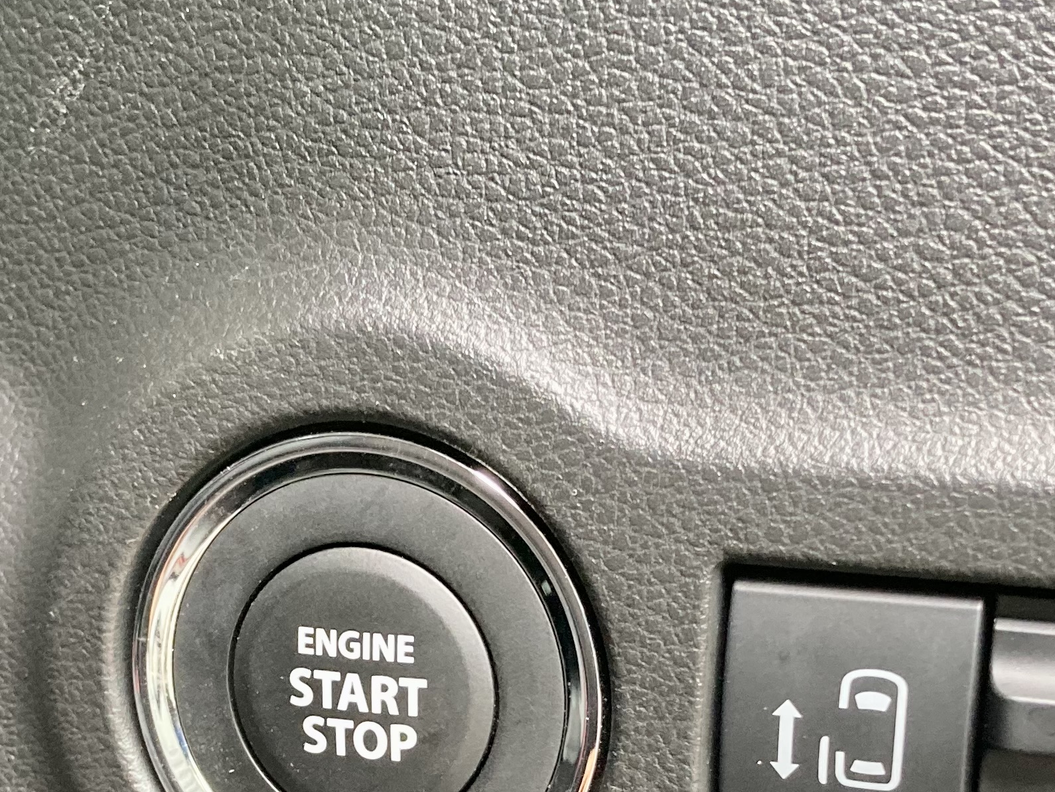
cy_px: 837
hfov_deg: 27.4
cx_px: 478
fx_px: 2164
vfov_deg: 19.9
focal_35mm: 71
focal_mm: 3.99
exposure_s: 1/60
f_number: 1.8
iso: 250
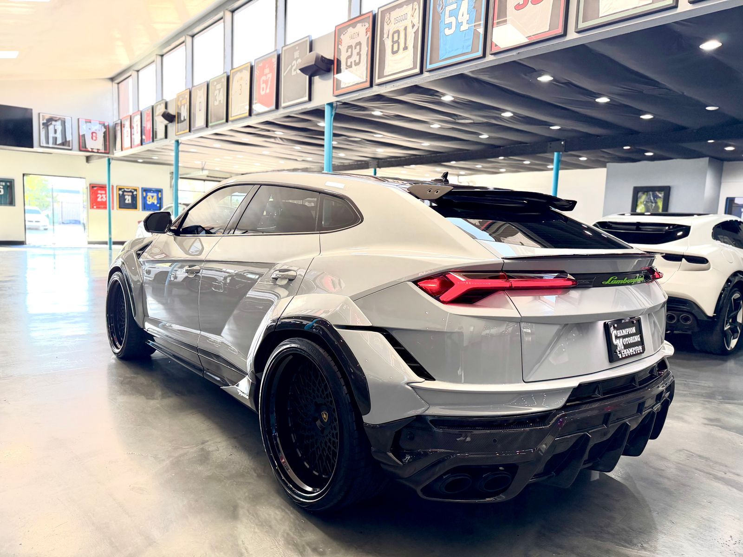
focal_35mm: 24
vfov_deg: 56.8
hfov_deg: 71.6
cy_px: 278
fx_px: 515
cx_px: 372
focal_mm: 6.76
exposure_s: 1/97
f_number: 1.78
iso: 200
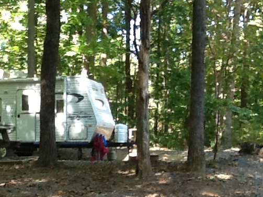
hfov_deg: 22.8
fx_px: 638
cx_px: 33
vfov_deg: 17.3
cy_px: 178
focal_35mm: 84
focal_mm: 2.03
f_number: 2.4
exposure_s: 1/40
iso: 50
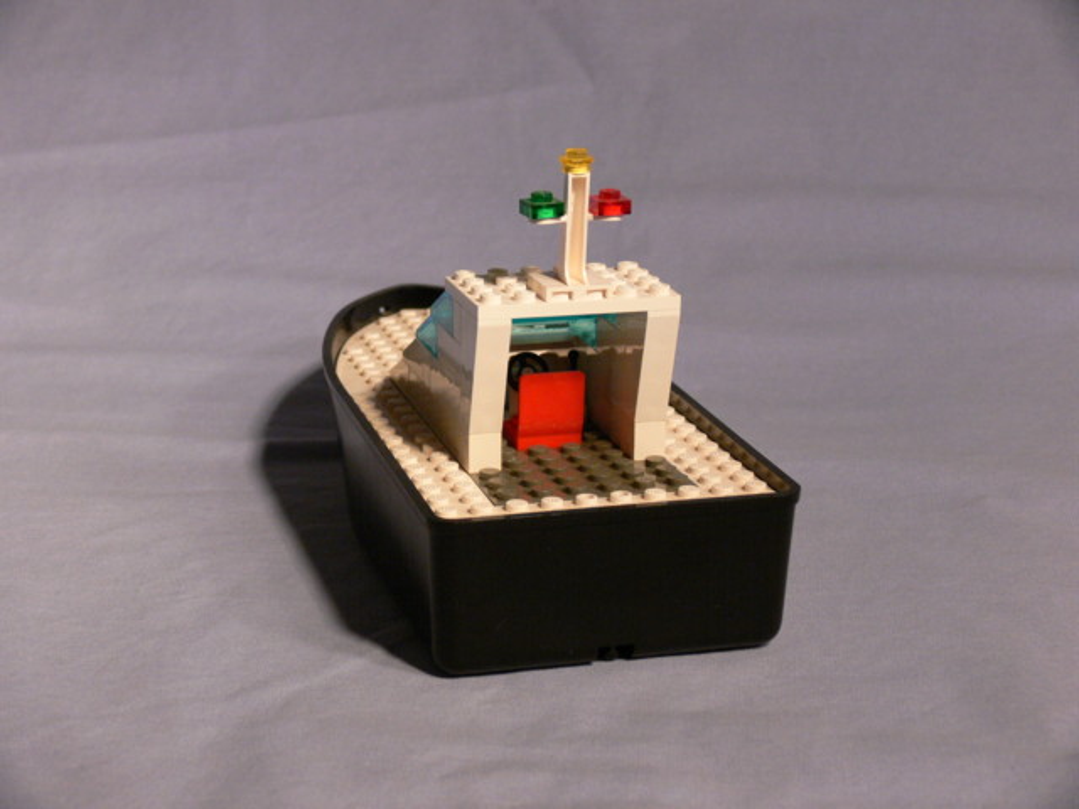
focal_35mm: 73
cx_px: 540
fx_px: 2275
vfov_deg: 20.2
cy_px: 404
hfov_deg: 26.7
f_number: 4
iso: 200
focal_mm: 15.5
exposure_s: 1/80
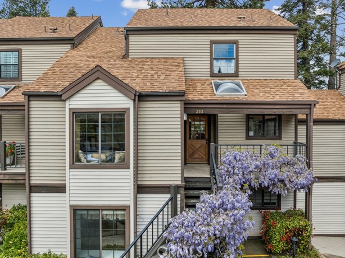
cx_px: 177
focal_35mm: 25
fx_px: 249
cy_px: 125
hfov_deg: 69.4
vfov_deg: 54.8
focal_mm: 12.3
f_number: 2.8
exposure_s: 1/400
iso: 260
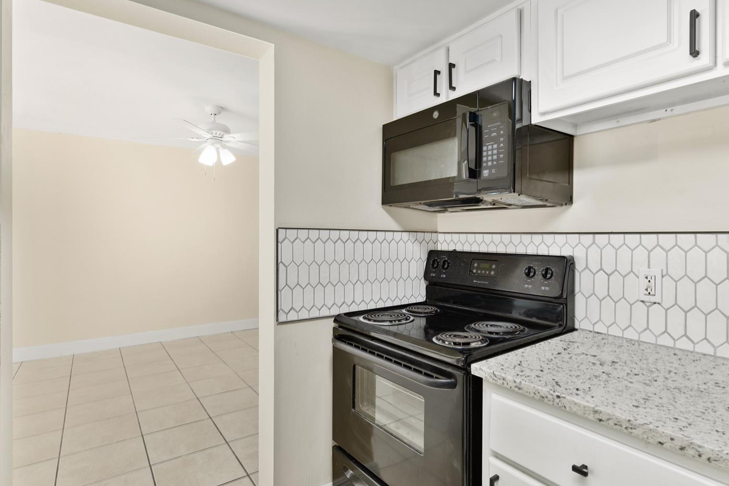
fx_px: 385
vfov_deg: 64.6
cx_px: 384
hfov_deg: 86.8
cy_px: 239
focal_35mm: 19
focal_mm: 18
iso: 320
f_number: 7.1
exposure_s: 1/15
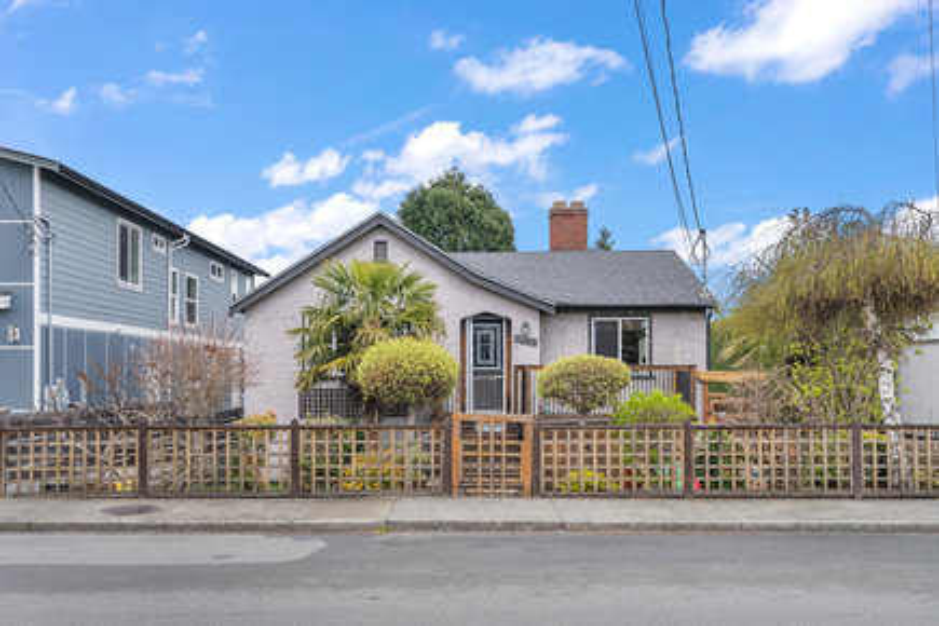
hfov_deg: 54.4
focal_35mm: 35
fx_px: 913
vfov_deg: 37.9
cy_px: 313
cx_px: 470
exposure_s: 1/160
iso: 320
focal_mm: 35
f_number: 6.3
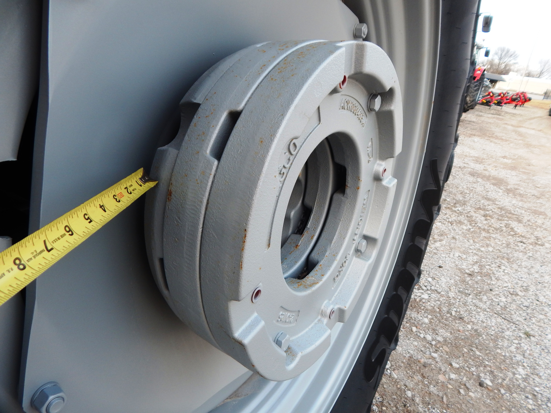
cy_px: 206
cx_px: 276
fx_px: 350
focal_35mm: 22
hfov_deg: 76.4
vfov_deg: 61.1
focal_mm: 4
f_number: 3
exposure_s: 1/50
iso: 125
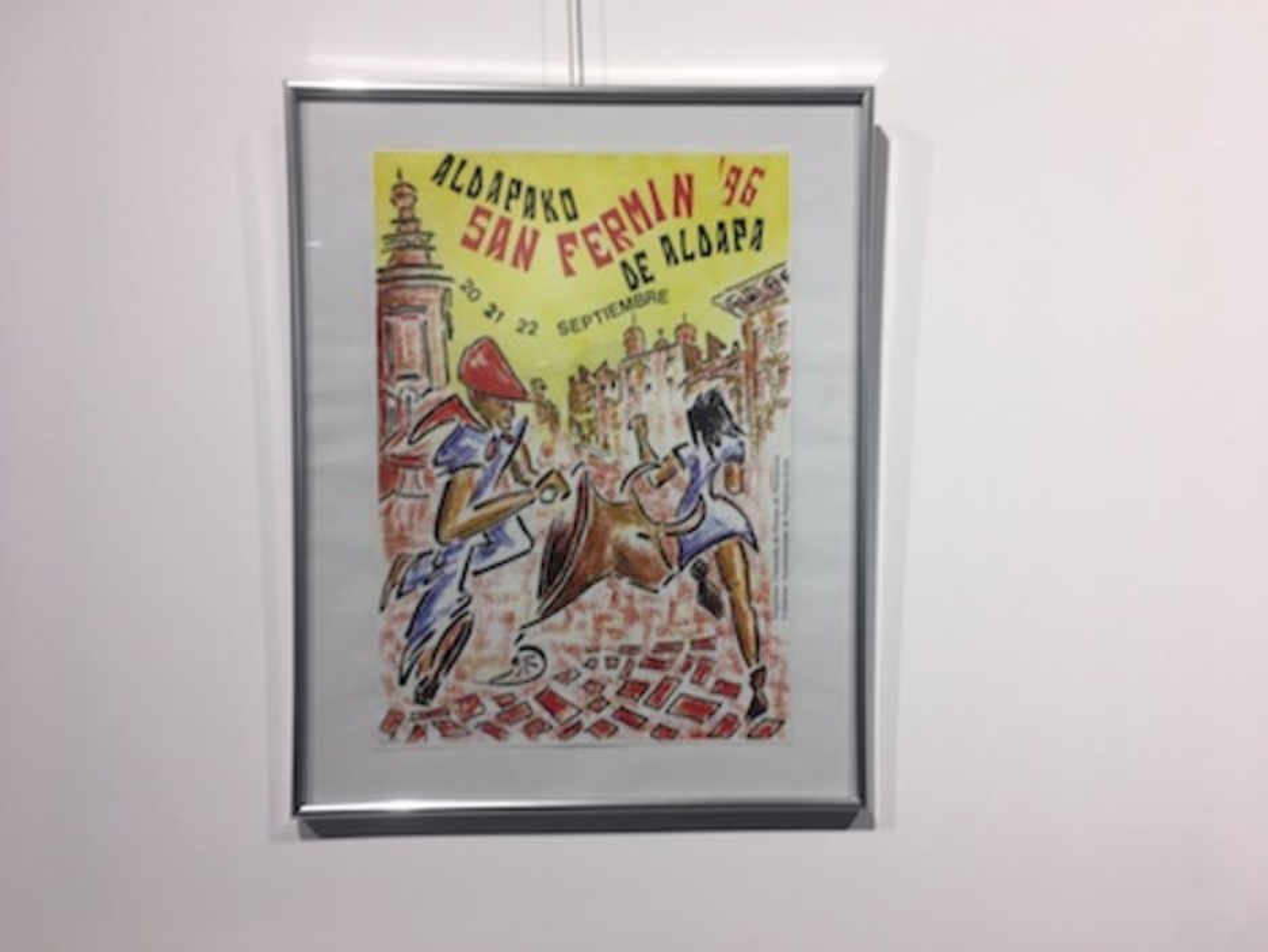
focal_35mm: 29
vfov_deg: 48.3
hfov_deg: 61.6
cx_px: 634
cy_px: 476
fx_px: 1063
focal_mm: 4.15
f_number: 2.2
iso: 32
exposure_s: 1/100
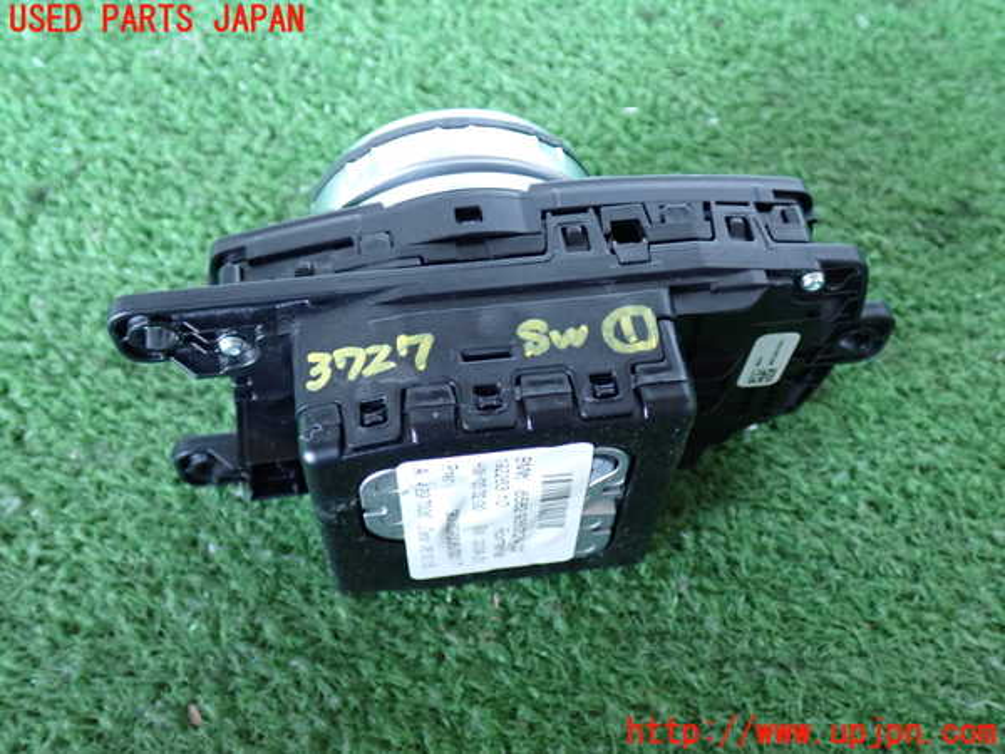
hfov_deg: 49.0
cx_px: 502
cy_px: 377
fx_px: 1103
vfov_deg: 37.7
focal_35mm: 38
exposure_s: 1/25
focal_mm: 6.83
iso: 800
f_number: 2.7
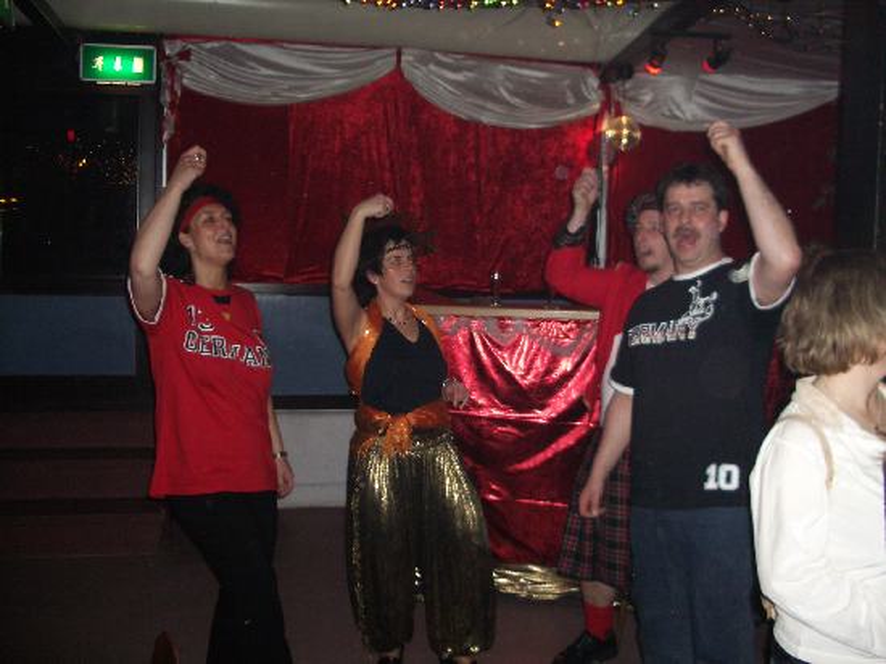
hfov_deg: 52.6
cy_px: 332
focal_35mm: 35
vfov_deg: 40.7
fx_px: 895
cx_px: 443
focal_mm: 5.8
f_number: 2.6
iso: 200
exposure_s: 1/60
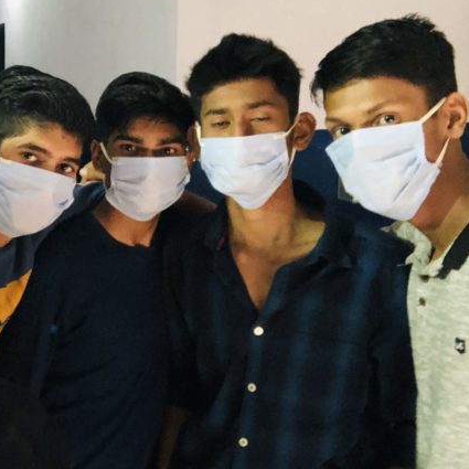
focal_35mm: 56
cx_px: 17
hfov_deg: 28.9
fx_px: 858
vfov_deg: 30.3
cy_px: 146
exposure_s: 1/33
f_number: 2.2
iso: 320
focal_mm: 2.87
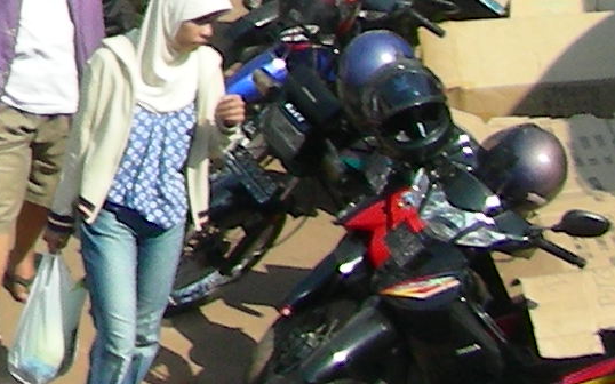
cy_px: -521
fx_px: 3536
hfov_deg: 9.1
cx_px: -776
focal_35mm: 211
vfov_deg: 6.0
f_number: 6.8
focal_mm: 6.3
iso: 50
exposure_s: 1/628
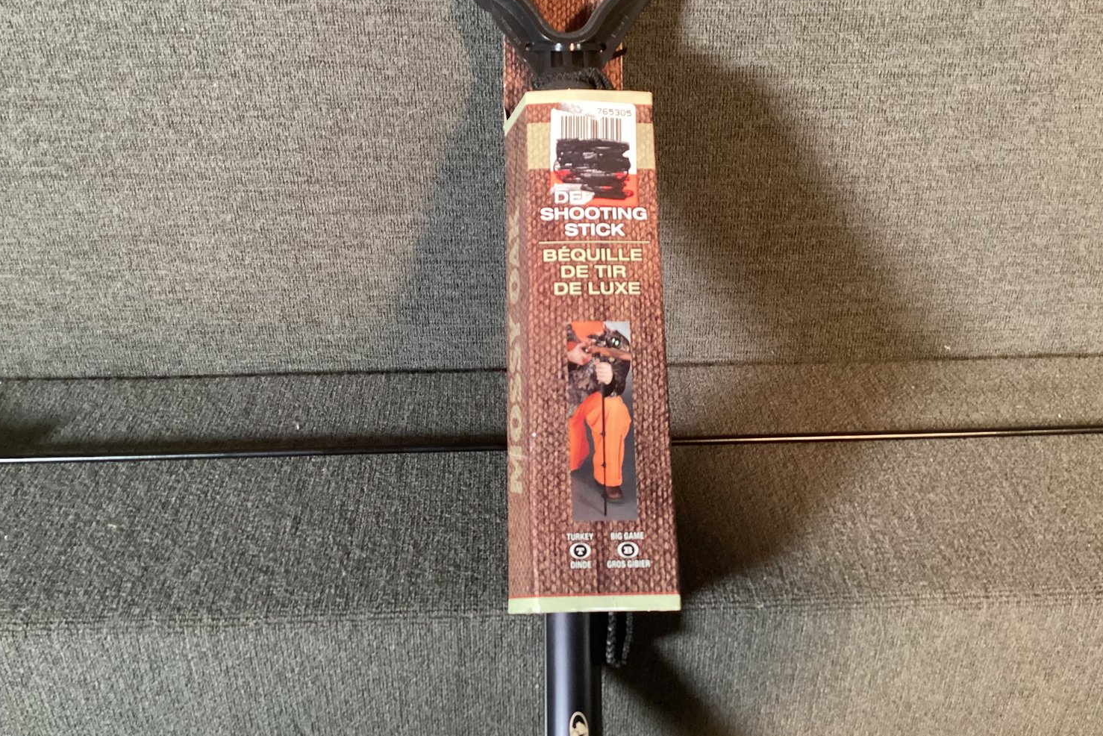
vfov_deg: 40.0
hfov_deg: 57.2
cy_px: 341
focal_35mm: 33
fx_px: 1011
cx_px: 544
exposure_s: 1/40
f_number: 2.4
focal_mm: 3.3
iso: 400
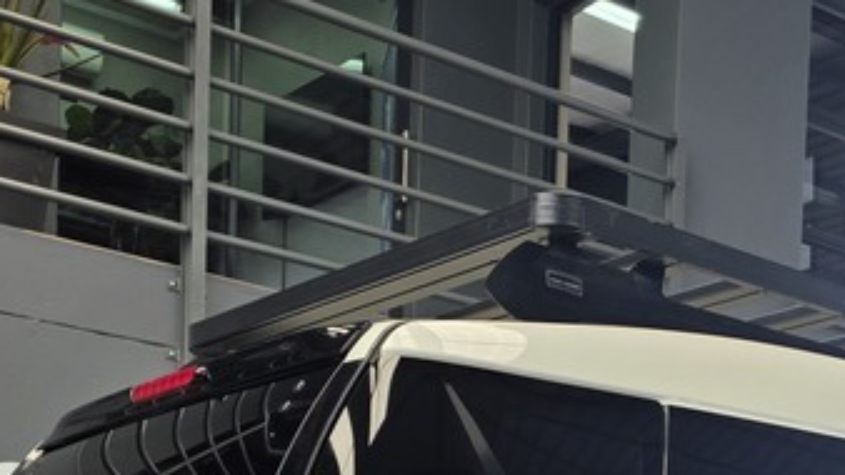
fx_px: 1703
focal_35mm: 76
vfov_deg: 14.3
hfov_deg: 27.4
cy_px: 820
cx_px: 668
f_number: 1.7
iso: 64
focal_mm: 6.25
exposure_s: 1/180
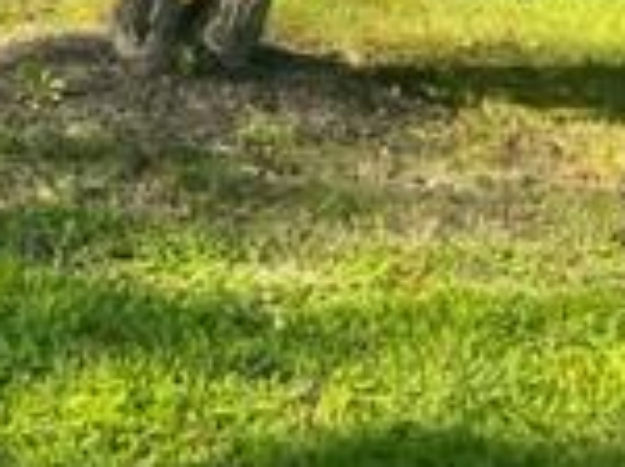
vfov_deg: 11.7
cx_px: -412
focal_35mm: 111
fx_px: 2001
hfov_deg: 15.8
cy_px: -525
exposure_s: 1/1182
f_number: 1.6
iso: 32
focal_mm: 4.2
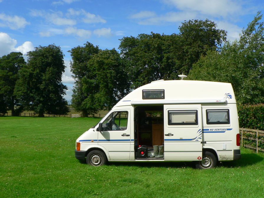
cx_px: 132
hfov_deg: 51.4
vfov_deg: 39.7
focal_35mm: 36
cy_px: 99
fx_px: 275
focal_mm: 6
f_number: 5.6
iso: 80
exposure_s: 1/500
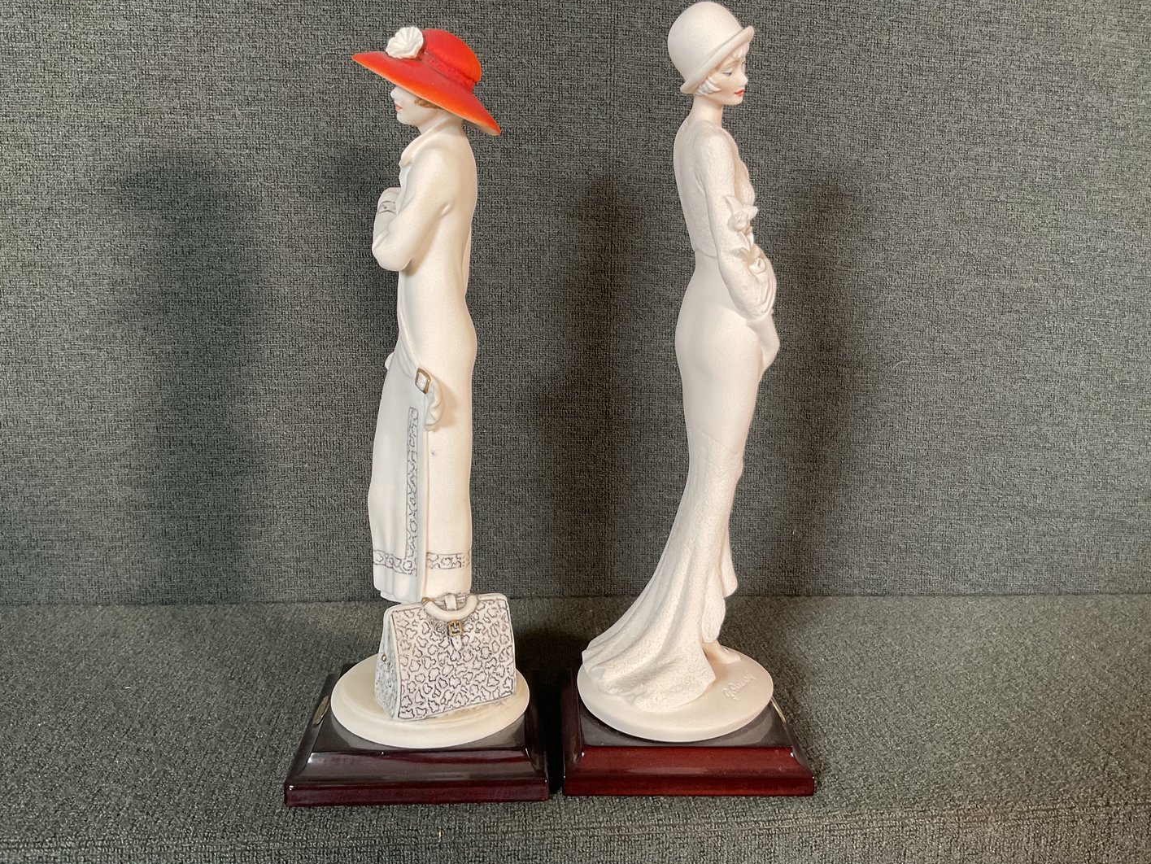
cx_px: 582
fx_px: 1031
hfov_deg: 58.3
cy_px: 412
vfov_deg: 45.4
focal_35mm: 31
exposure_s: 1/60
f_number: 1.8
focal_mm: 3
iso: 64
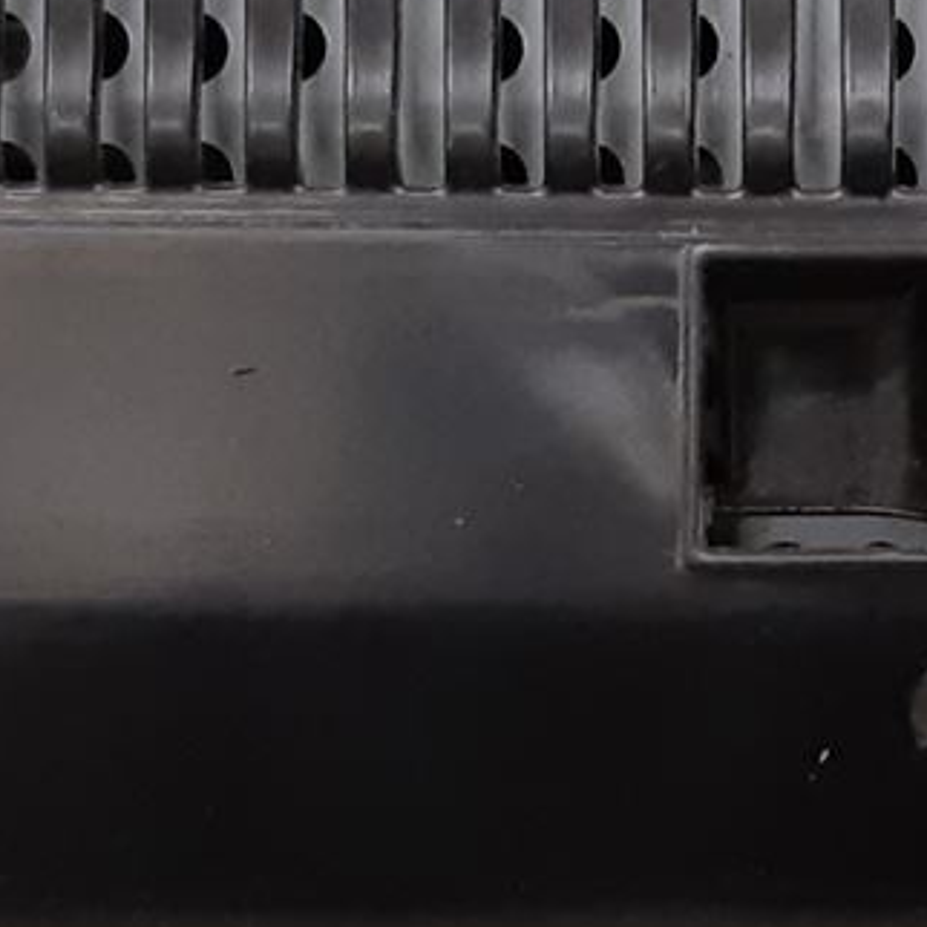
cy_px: 737
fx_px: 4423
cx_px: 846
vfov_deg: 11.9
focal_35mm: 146
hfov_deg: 11.9
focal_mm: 3.93
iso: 160
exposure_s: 1/50
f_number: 1.7
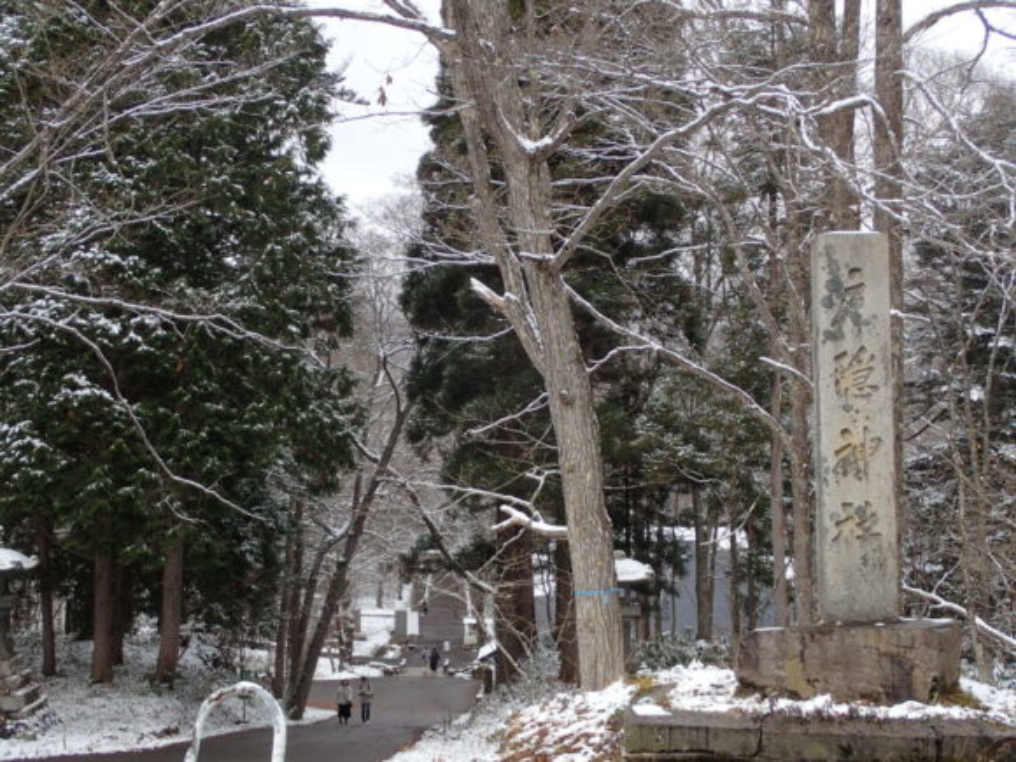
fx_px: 1556
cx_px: 508
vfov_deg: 27.5
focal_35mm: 53
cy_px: 381
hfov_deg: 36.2
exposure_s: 1/160
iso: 100
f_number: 4.5
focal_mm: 9.61
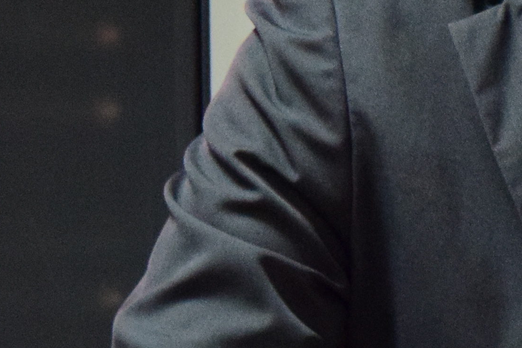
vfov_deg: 2.3
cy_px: 102
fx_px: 8840
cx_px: 171
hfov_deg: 3.4
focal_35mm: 610
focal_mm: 75
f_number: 5.3
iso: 1600
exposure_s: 1/80
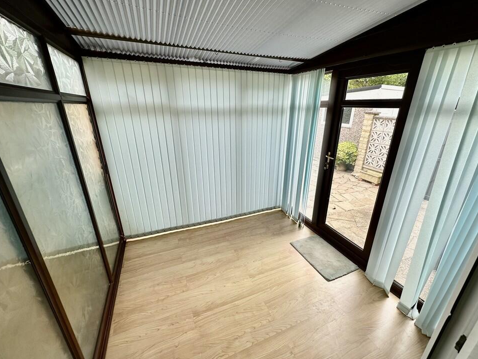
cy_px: 184
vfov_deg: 81.7
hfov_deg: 98.1
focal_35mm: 15
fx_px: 207
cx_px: 250
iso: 40
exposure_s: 1/196
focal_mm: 2.22
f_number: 2.2
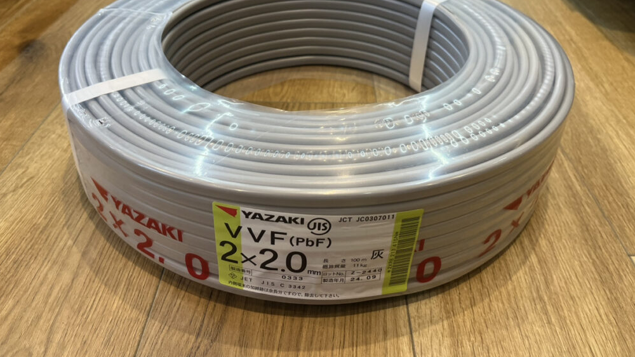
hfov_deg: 66.0
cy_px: 123
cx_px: 311
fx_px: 488
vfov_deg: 39.8
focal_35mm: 29
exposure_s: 1/100
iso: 125
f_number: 1.6
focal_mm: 5.1
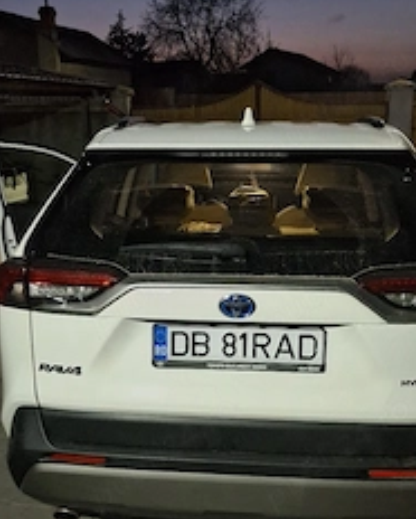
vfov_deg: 43.6
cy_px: 306
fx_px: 646
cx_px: 208
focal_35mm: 42
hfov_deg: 35.7
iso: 1600
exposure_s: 1/13
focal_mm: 4.69
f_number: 1.8
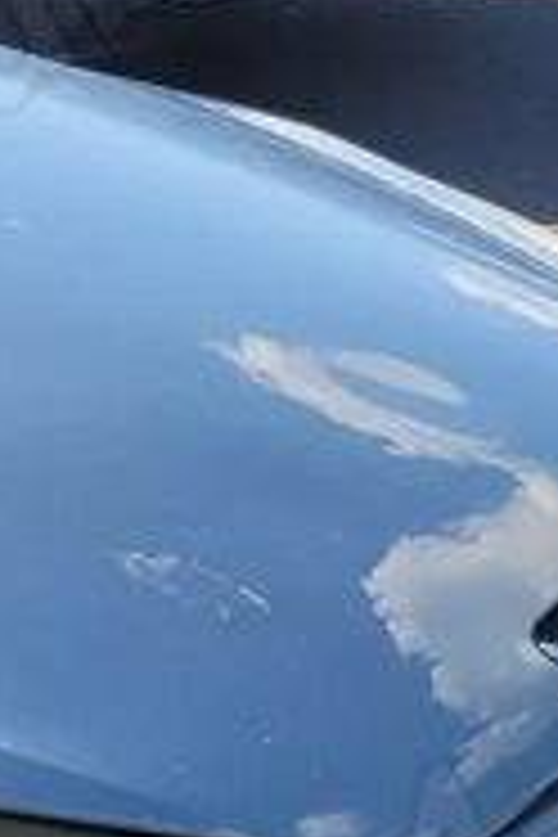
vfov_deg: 13.7
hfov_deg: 7.8
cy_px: 1062
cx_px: -1296
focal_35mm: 145
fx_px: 3371
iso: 40
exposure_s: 1/1000
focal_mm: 5.4
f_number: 1.8
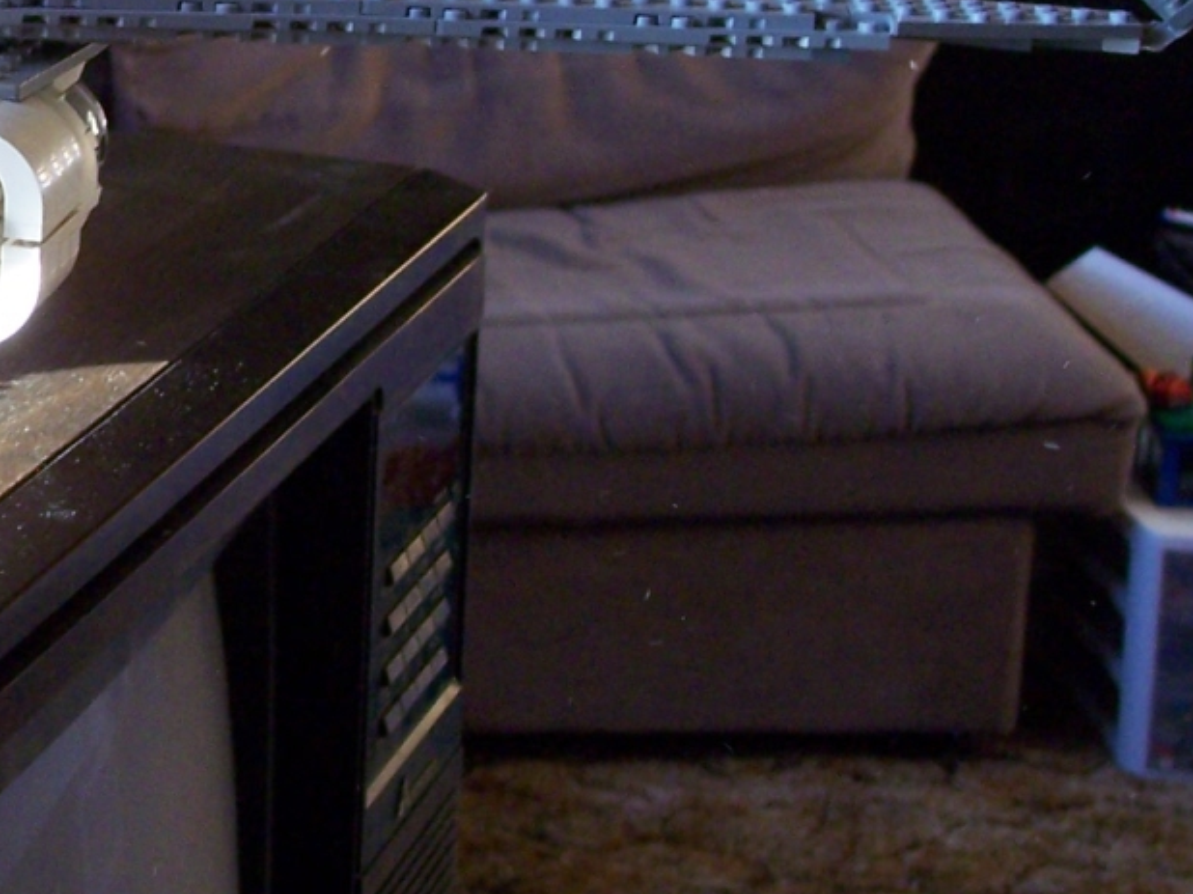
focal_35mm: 101
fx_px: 3479
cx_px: -239
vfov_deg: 14.3
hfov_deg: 18.4
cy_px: -73
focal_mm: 8
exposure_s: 1/45
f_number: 3.4
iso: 200
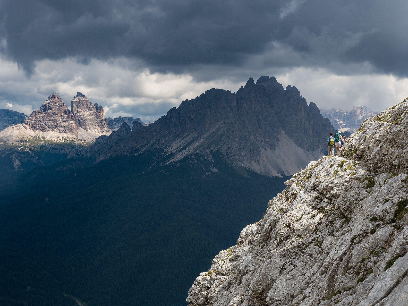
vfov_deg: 21.0
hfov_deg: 27.8
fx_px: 825
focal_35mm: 70
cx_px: 204
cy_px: 153
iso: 200
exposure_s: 1/500
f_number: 7.1
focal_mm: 35
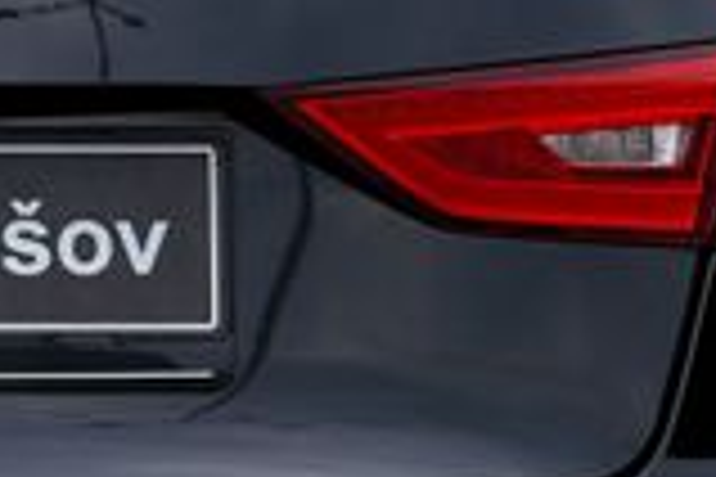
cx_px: -234
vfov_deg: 6.1
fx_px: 4475
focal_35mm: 225
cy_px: 88
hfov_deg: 9.0
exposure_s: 1/200
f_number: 6.3
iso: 100
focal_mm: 35
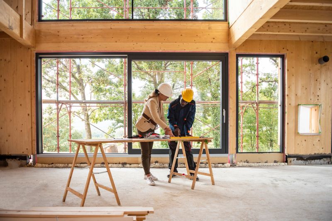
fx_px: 221
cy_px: 110
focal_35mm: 24
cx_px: 166
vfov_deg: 53.2
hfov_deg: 73.7
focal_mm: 24
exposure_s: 1/400
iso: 200
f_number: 2.8
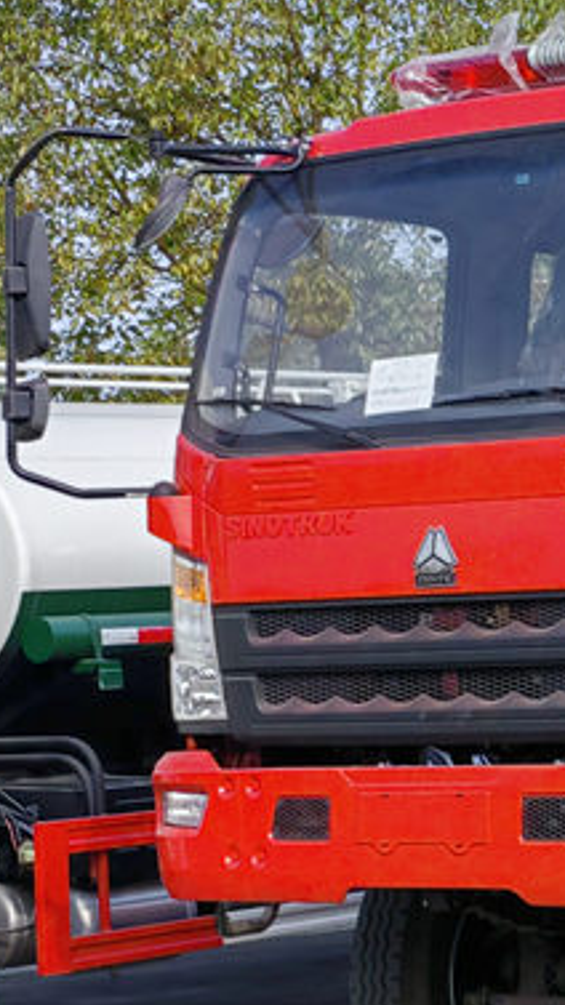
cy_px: 525
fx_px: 3330
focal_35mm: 125
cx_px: 943
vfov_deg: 17.2
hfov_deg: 9.3
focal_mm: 5.52
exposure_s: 1/2283
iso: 80
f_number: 1.9
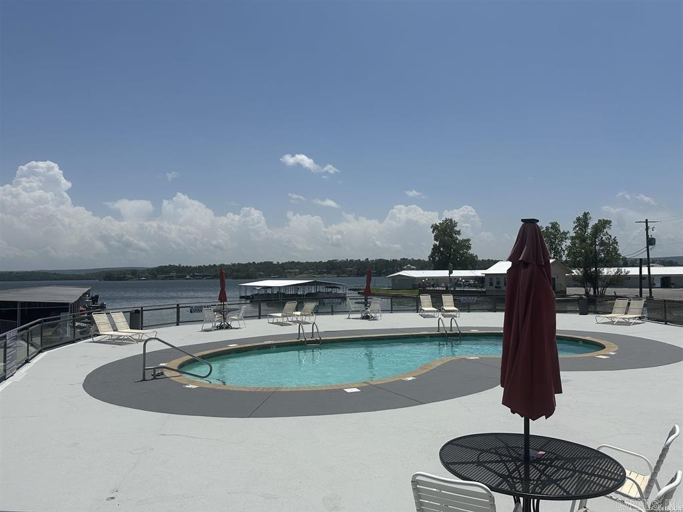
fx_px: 474
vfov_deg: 56.8
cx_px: 342
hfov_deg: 71.6
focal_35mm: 24
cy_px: 256
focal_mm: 6.86
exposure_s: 1/12048
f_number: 1.78
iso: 80
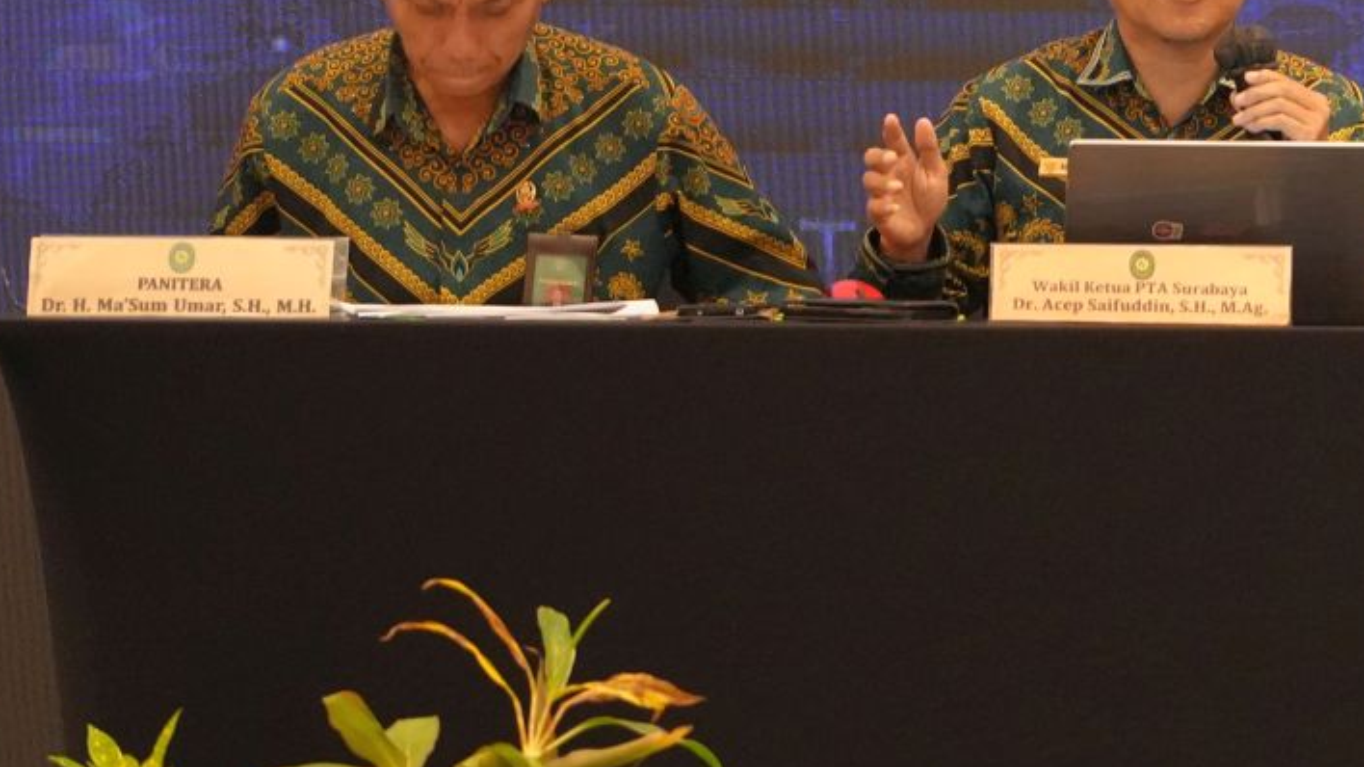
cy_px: 112
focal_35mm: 426
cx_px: 1728
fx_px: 15405
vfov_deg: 2.9
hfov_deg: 5.0
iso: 6400
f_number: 4
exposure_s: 1/160
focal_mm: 150
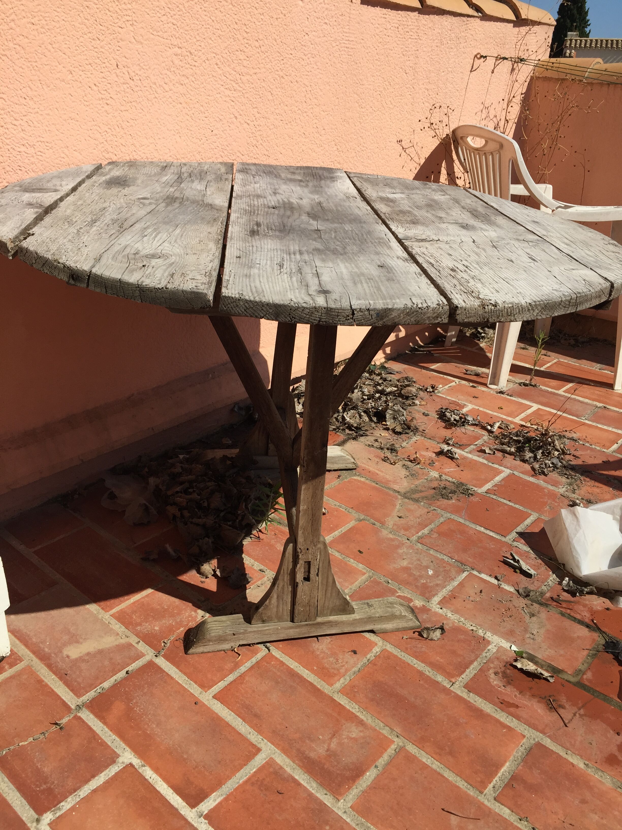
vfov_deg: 61.7
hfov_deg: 48.2
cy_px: 415
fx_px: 695
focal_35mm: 29
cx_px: 311
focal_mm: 4.15
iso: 32
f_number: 2.2
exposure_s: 1/3049
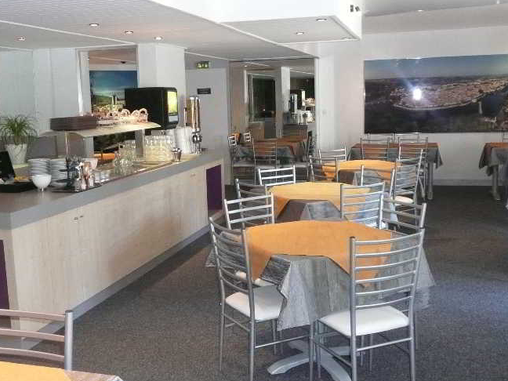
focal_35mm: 42
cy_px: 189
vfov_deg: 34.3
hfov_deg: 44.7
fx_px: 616
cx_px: 227
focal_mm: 5.5
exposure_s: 1/30
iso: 640
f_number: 3.6
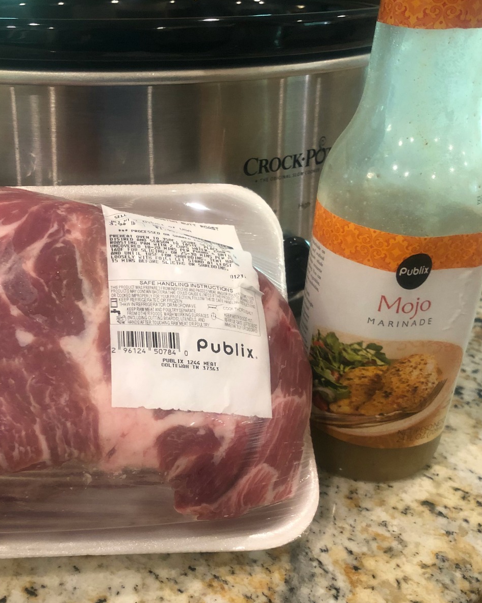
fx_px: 660
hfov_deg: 38.9
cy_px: 305
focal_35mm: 37
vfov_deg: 49.1
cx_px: 113
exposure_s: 1/17
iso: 100
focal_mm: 4
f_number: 1.8
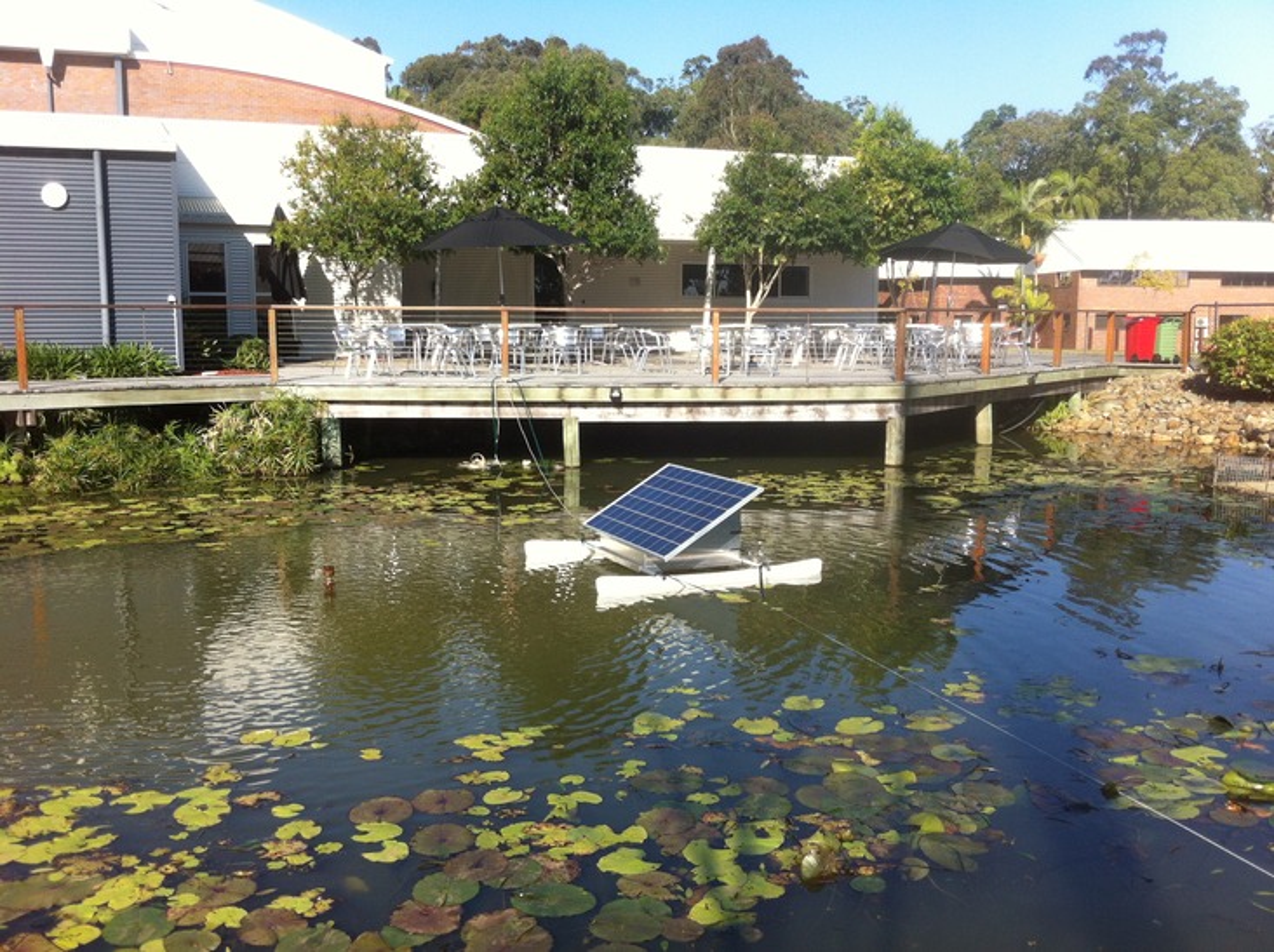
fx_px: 1286
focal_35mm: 35
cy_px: 476
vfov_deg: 40.6
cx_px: 637
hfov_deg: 52.7
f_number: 2.8
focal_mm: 3.85
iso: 80
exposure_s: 1/702
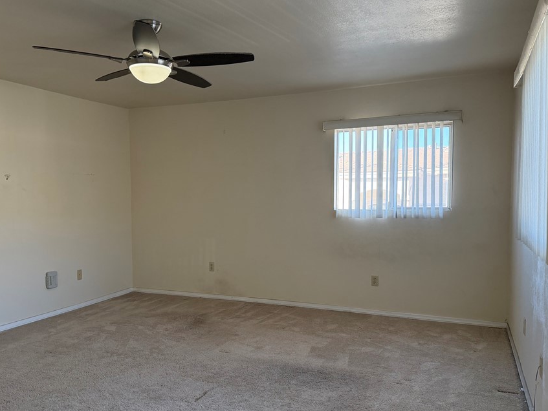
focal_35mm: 29
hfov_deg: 61.6
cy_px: 224
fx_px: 459
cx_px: 276
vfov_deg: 48.2
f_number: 1.78
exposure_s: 1/148
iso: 200
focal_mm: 6.76
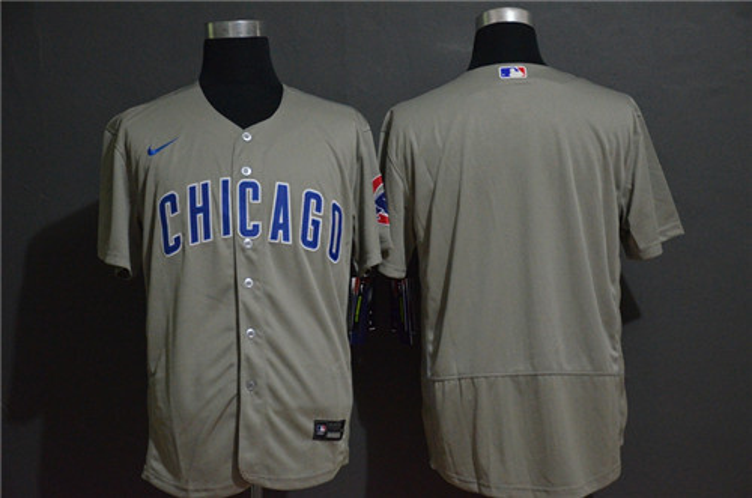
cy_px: 249
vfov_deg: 18.1
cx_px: 376
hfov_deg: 27.0
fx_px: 1563
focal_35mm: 75
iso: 4000
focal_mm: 50
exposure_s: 1/50
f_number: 4.8
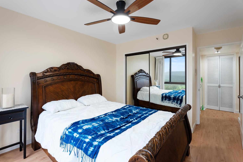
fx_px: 115
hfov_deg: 93.2
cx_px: 115
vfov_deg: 70.4
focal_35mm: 17
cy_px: 80
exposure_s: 1/50
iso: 100
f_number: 9
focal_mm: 16
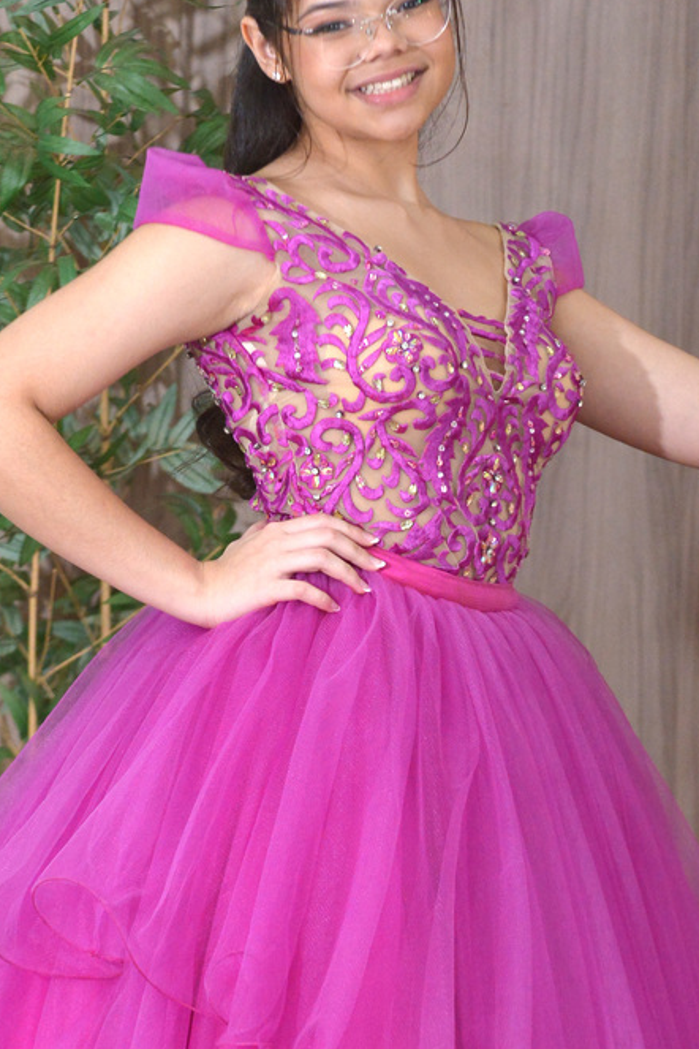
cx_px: 444
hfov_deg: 4.1
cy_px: 880
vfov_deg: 6.1
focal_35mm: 339
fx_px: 9873
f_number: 5.6
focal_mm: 125
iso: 1600
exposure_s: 1/320
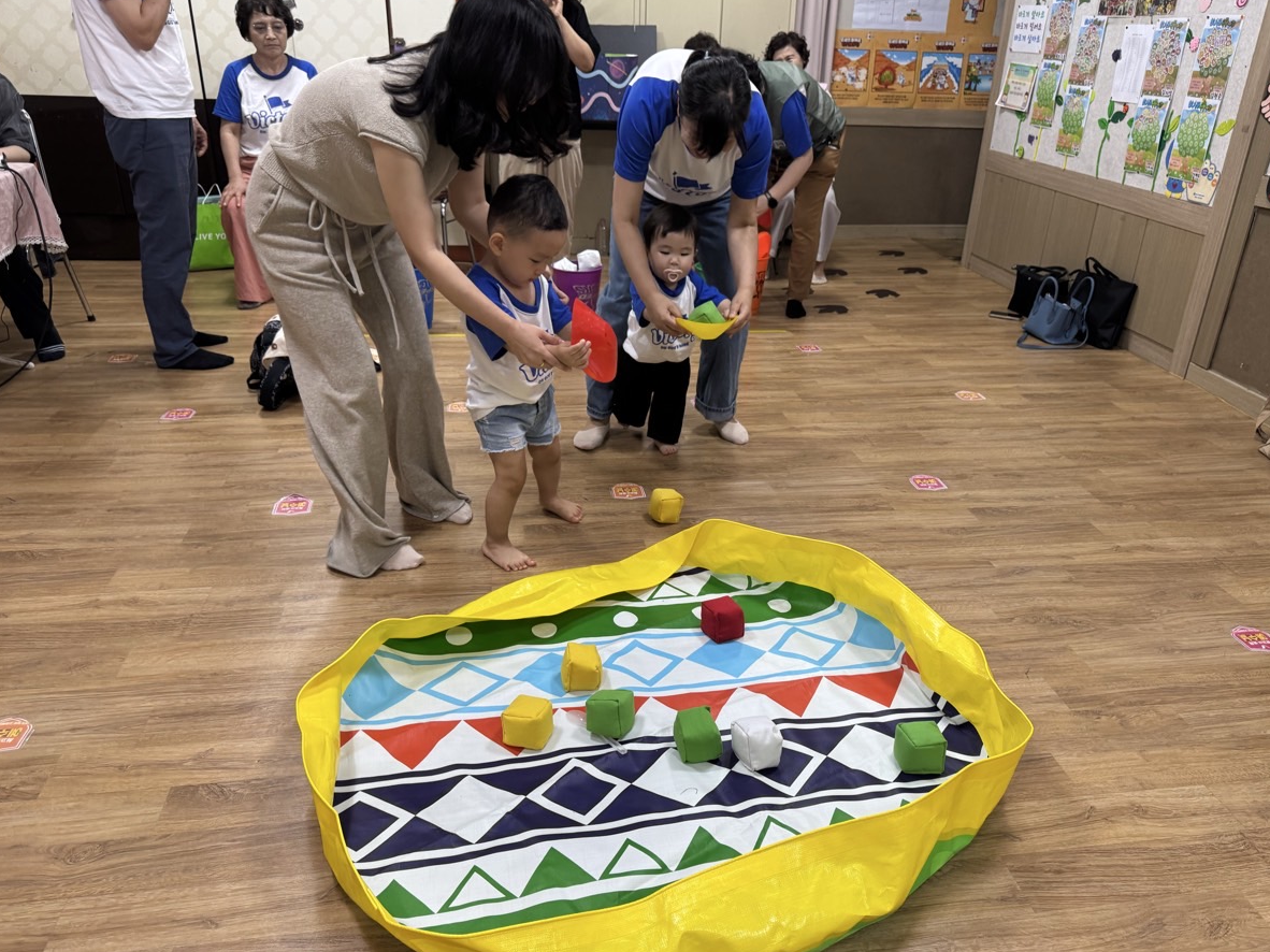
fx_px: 954
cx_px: 664
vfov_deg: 53.0
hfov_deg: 67.3
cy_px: 501
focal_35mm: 26
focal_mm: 6.76
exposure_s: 1/120
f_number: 1.78
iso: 200
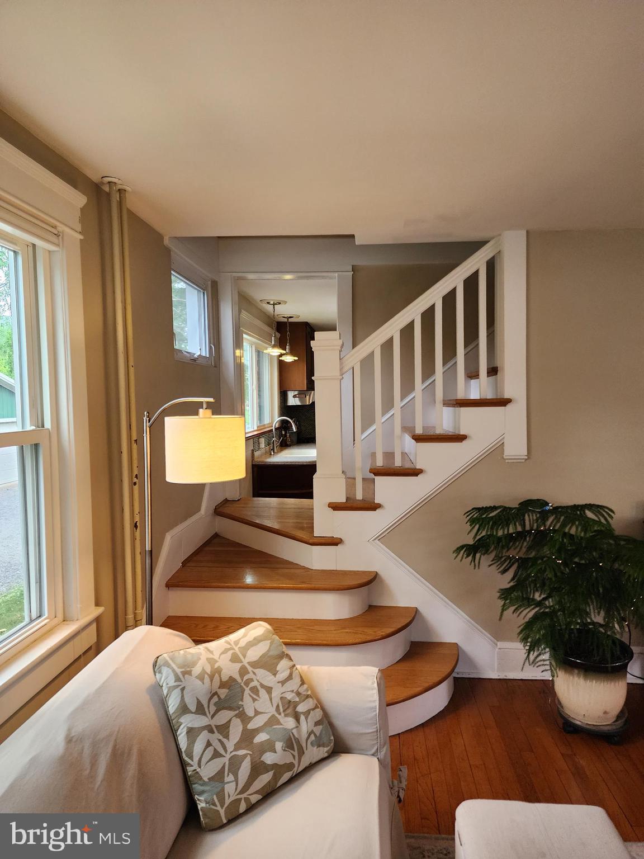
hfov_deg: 58.9
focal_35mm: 23
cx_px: 322
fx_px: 571
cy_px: 430
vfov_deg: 73.9
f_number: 1.8
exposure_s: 1/120
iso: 320
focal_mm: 6.4
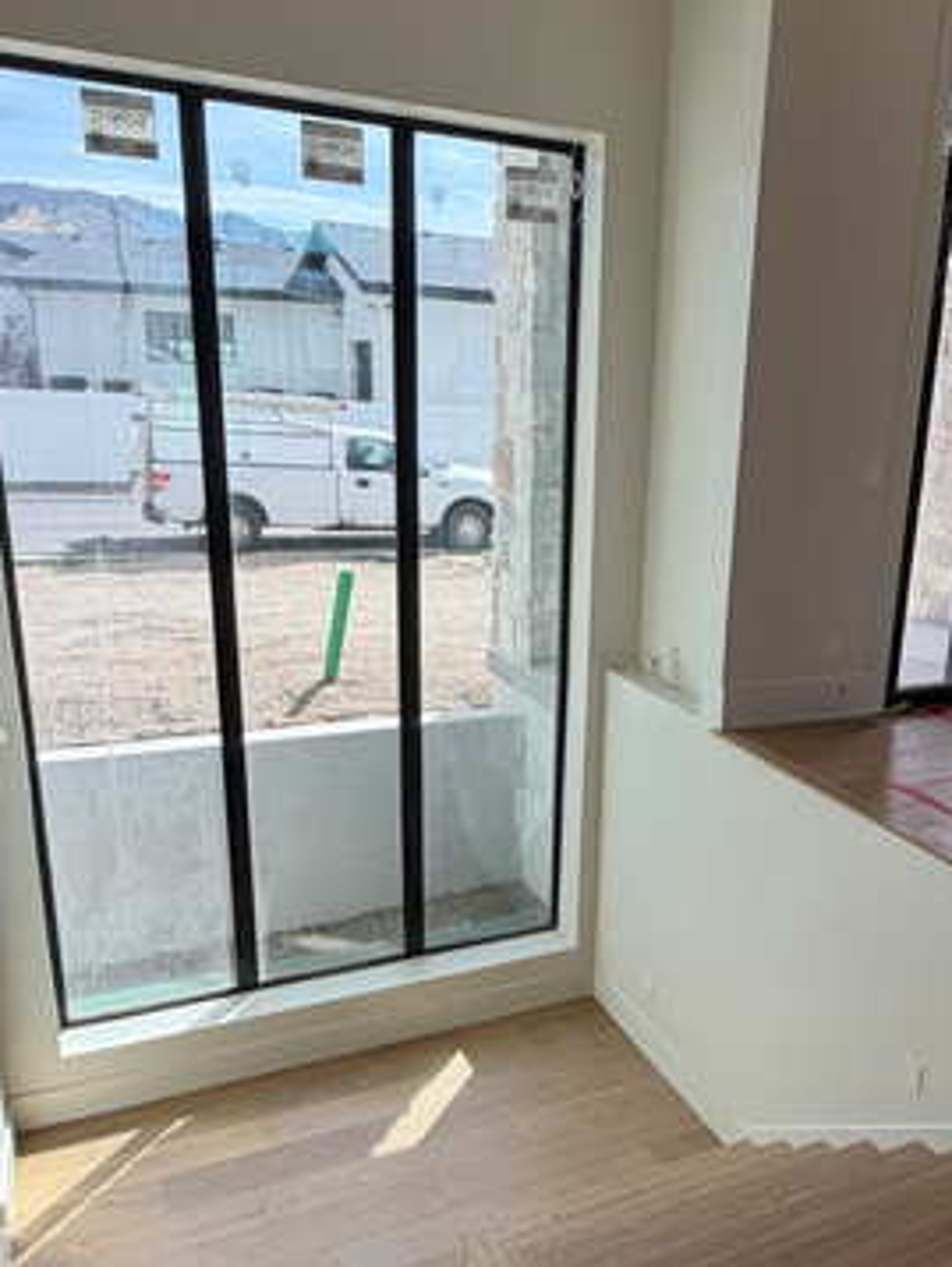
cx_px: 623
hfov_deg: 46.2
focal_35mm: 30
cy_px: 733
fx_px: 1099
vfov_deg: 59.6
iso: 64
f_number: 2.2
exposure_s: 1/502
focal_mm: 2.22
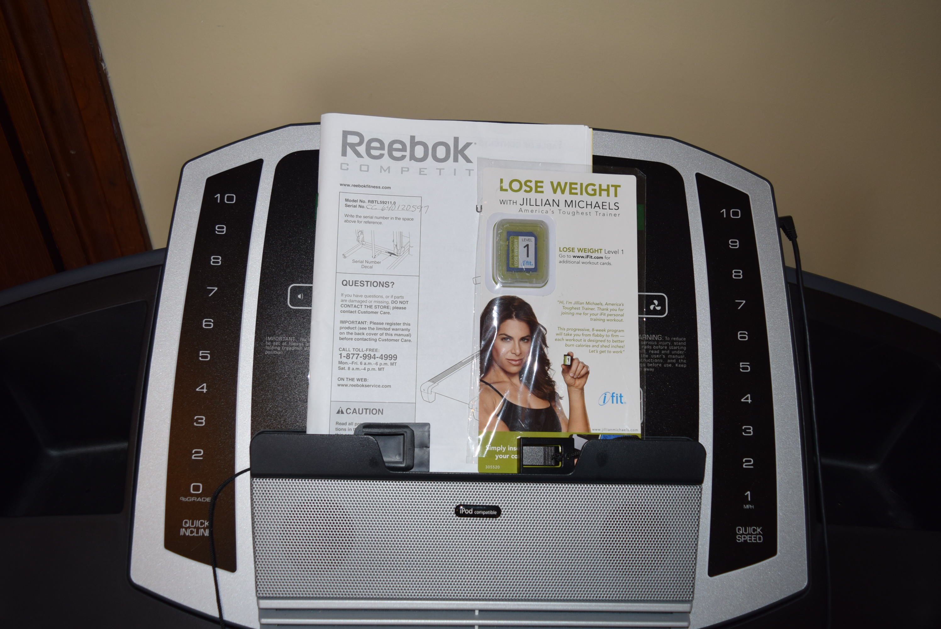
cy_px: 314
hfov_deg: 67.3
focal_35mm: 27
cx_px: 470
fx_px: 706
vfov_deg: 48.0
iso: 400
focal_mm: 18
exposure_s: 1/125
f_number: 3.5
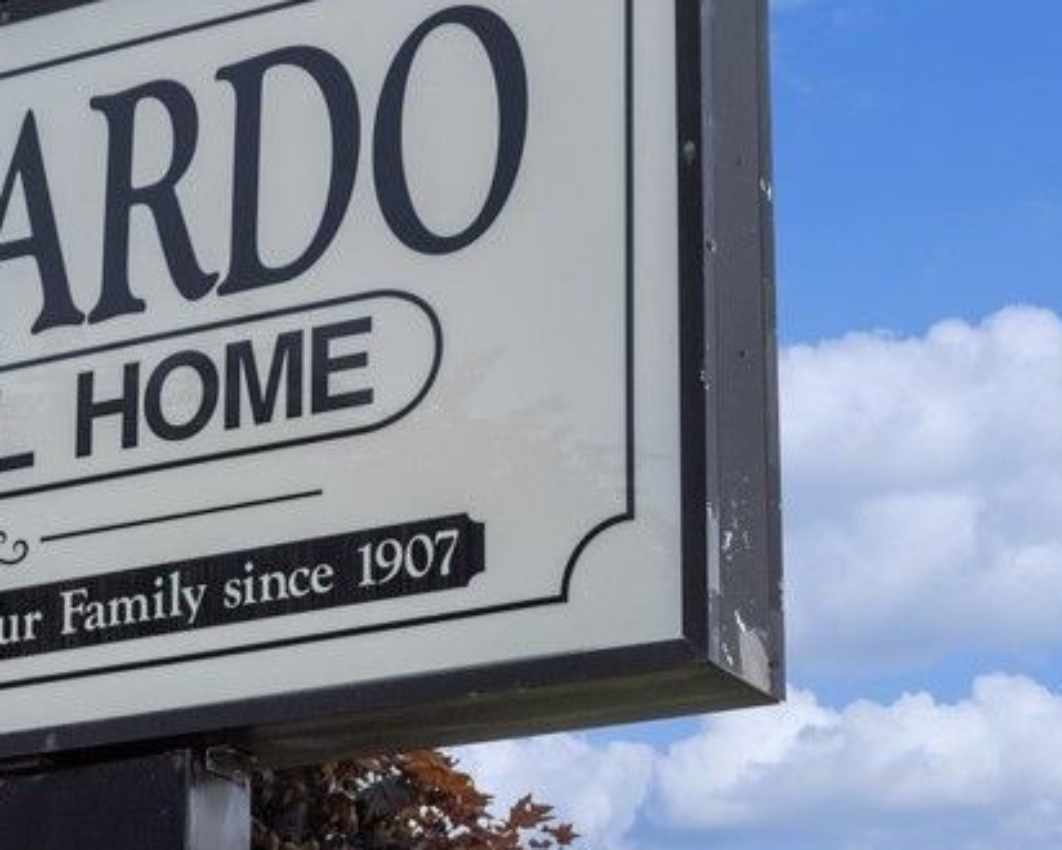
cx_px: 18
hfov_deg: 15.4
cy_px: 340
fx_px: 3868
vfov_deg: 12.5
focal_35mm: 123
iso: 320
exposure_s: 1/1600
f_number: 6.3
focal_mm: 40
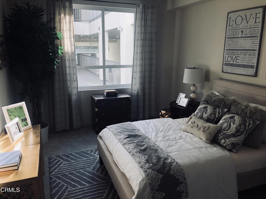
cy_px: 100
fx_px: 223
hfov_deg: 61.7
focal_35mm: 29
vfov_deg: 48.2
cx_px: 133
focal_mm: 3.99
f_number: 1.8
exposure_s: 1/120
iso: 32
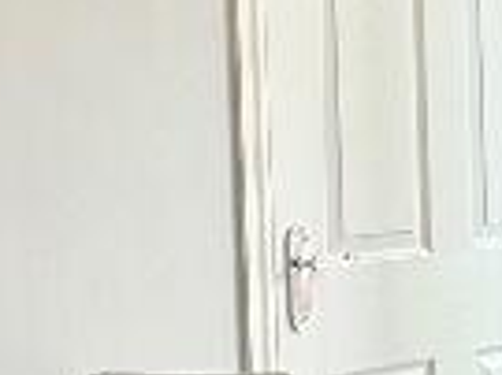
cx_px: 294
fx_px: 1536
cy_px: 219
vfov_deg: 13.9
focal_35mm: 106
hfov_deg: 18.5
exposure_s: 1/110
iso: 64
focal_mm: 2.22
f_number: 2.2
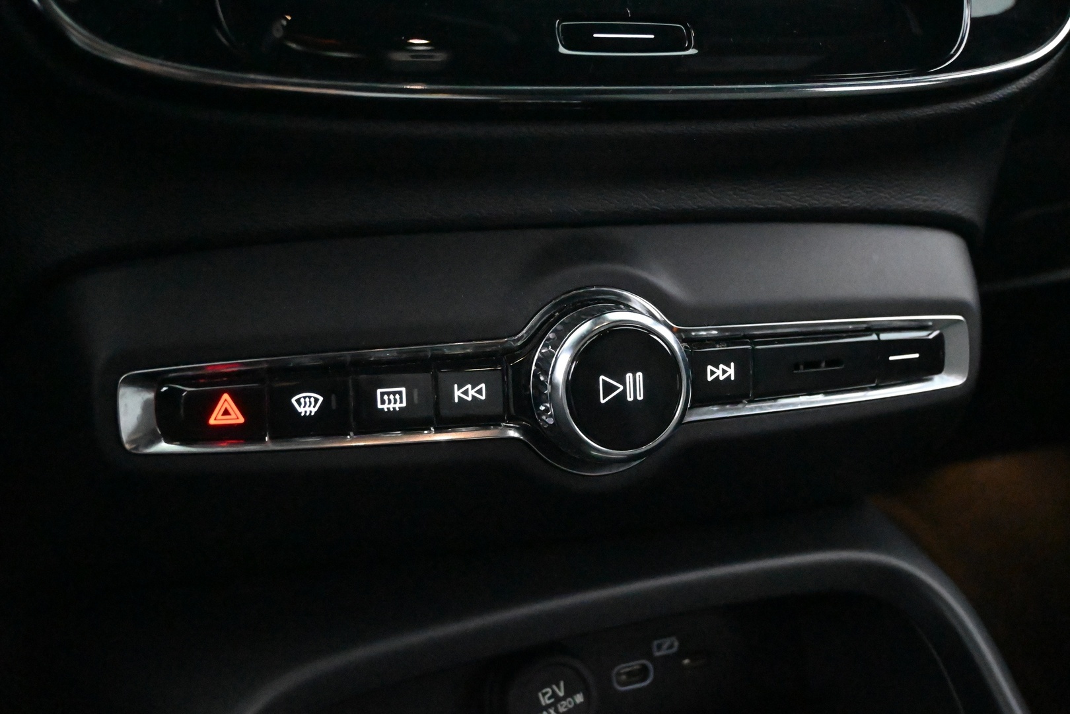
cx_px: 535
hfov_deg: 45.0
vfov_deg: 30.8
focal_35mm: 44
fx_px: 1293
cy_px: 357
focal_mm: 29
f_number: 4.8
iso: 22800
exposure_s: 1/50
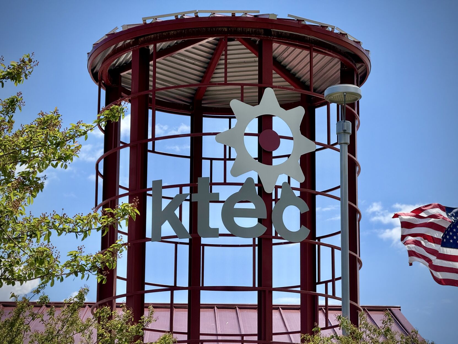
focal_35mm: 120
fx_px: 1588
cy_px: 172
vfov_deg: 12.4
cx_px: 229
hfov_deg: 16.4
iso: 64
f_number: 2.8
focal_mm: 15.66
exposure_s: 1/2817
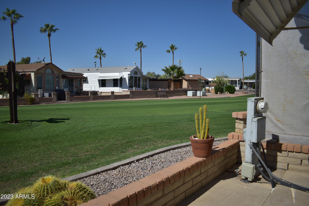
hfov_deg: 67.4
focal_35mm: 27
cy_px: 103
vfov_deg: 47.9
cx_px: 154
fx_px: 232
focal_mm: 18
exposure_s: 1/2000
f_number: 3.5
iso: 100
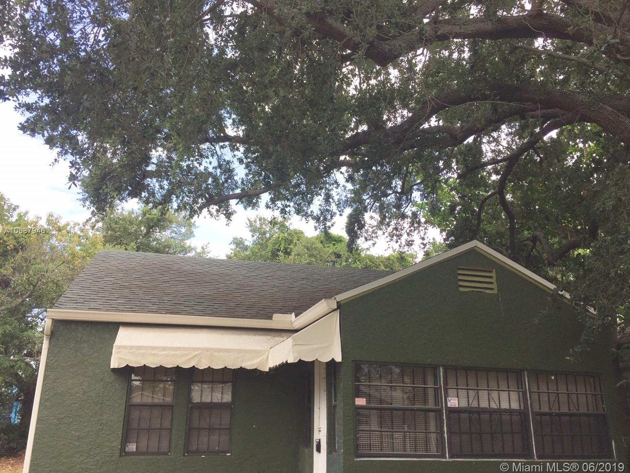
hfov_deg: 60.0
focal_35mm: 30
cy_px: 231
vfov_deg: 46.8
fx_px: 546
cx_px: 307
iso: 32
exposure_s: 1/514
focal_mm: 4.15
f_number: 2.2
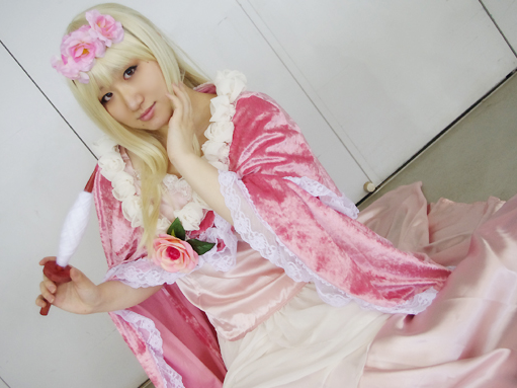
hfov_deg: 42.9
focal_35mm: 44
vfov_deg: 32.9
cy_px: 186
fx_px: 657
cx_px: 244
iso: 800
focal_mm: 26.25
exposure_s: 1/60
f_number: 4
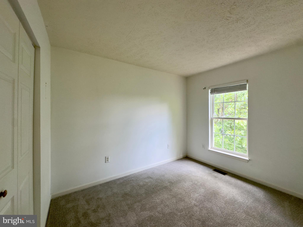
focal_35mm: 14
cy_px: 114
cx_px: 152
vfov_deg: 85.7
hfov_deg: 102.1
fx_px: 123
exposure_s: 1/99
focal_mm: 2.22
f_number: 2.2
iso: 160
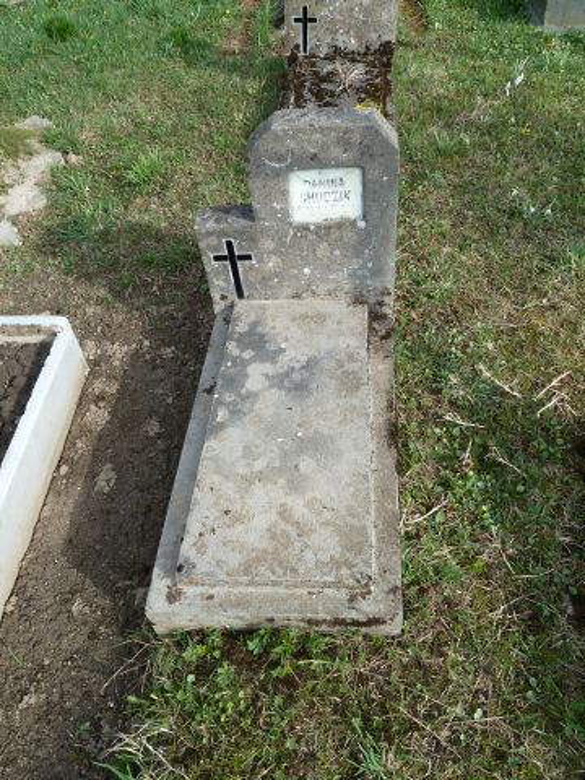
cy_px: 390
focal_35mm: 25
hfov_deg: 54.9
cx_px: 292
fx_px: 563
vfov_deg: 69.4
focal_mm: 4.1
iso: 80
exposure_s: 1/200
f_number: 4
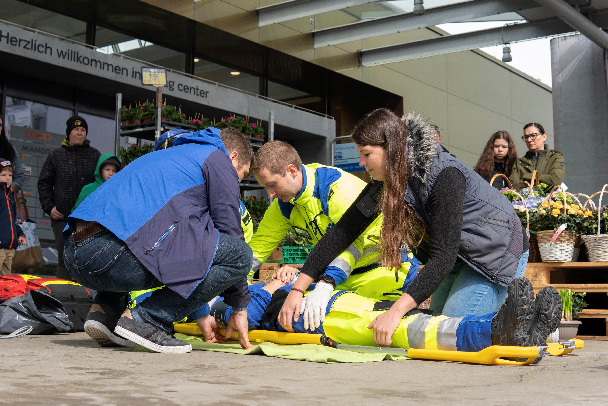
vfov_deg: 29.9
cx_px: 304
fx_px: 760
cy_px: 203
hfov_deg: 43.6
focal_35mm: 45
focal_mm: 30
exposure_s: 1/1250
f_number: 5
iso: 500
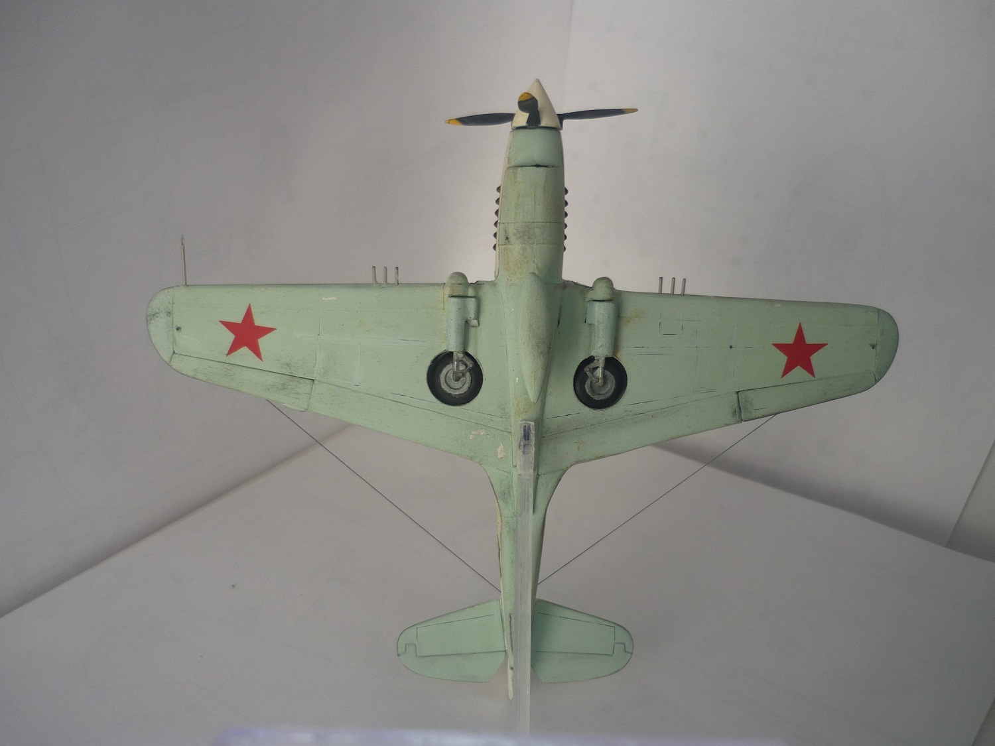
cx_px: 498
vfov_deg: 42.9
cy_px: 373
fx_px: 949
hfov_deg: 55.4
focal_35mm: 33
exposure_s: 1/160
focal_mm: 5.5
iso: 100
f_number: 2.8
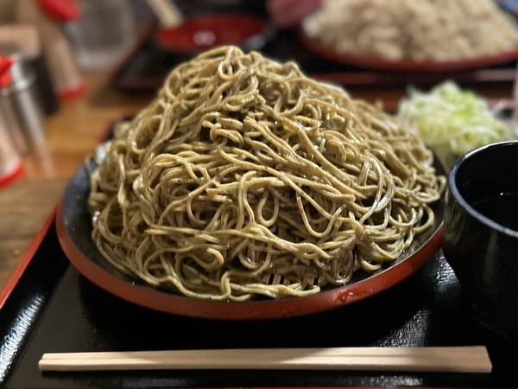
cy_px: 194
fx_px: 359
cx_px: 259
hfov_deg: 71.6
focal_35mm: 24
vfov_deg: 56.8
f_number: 1.78
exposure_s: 1/33
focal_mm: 6.86
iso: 800
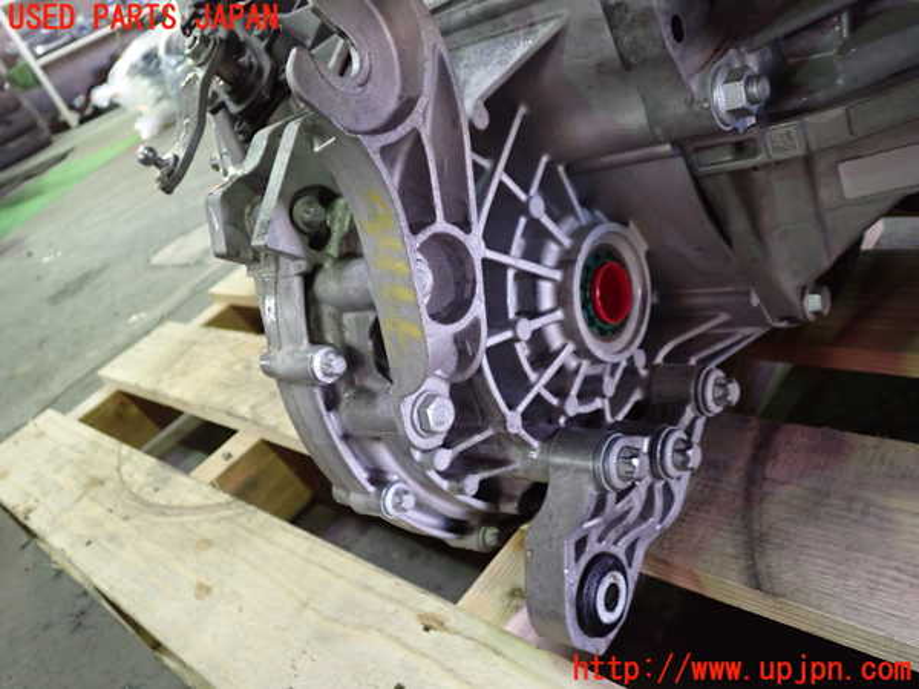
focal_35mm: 30
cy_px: 344
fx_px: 796
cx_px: 460
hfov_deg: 60.0
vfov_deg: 46.8
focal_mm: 5.4
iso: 800
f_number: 2.3
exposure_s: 1/30
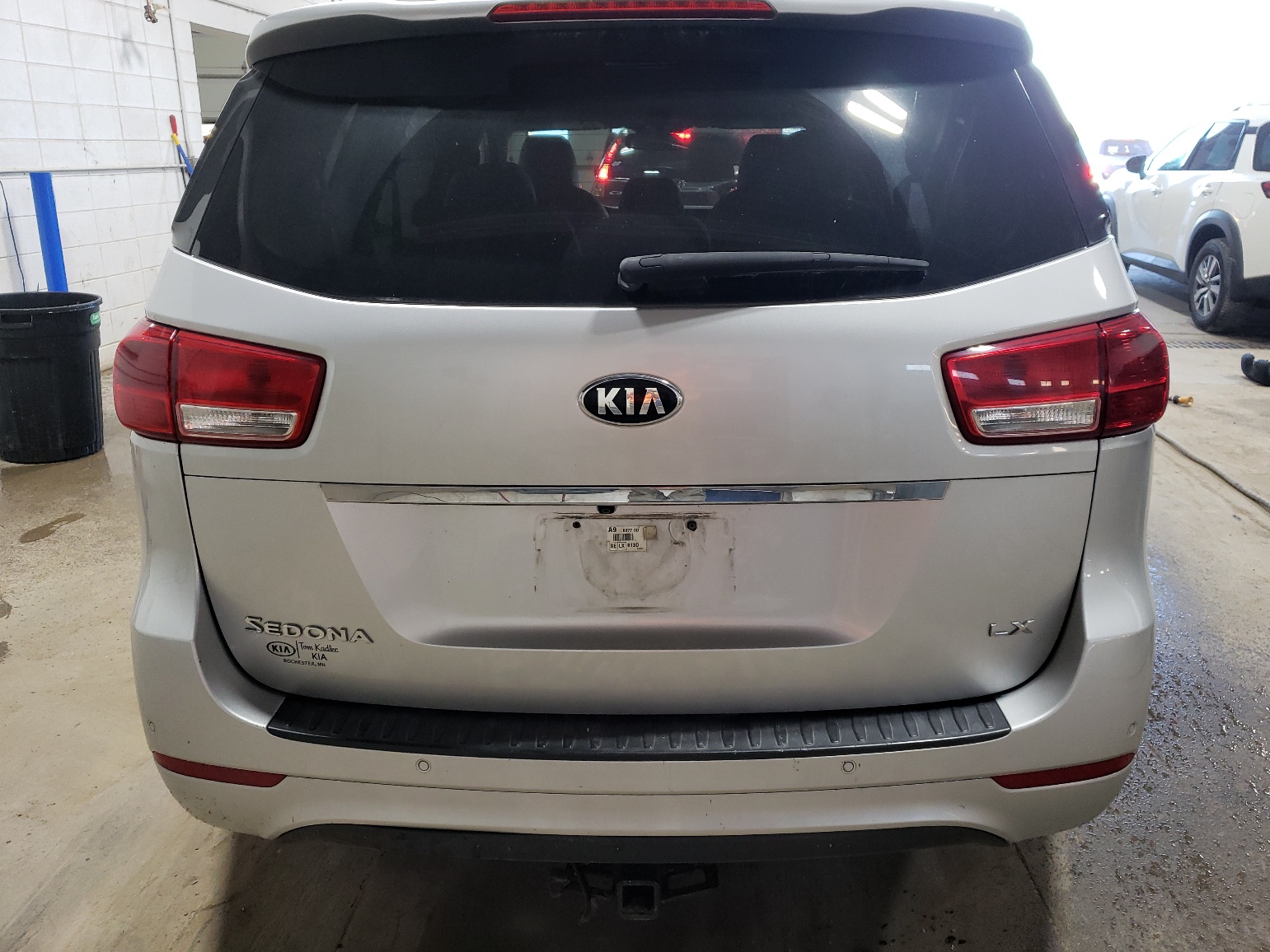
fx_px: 991
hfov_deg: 65.3
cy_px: 459
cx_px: 651
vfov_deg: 51.3
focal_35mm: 27
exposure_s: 1/60.2
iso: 84
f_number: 1.5
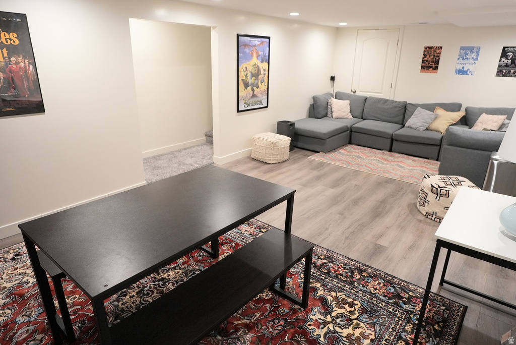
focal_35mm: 22
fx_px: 315
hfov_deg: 78.5
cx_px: 258
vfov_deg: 57.3
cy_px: 172
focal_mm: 15
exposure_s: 1/160
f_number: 2.8
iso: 1250
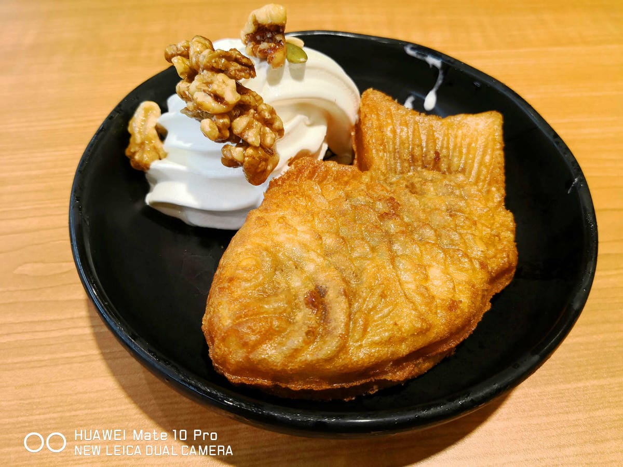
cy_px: 234
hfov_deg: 65.3
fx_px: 486
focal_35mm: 27
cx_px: 312
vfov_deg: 51.4
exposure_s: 1/120
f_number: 1.6
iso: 50
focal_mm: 3.95
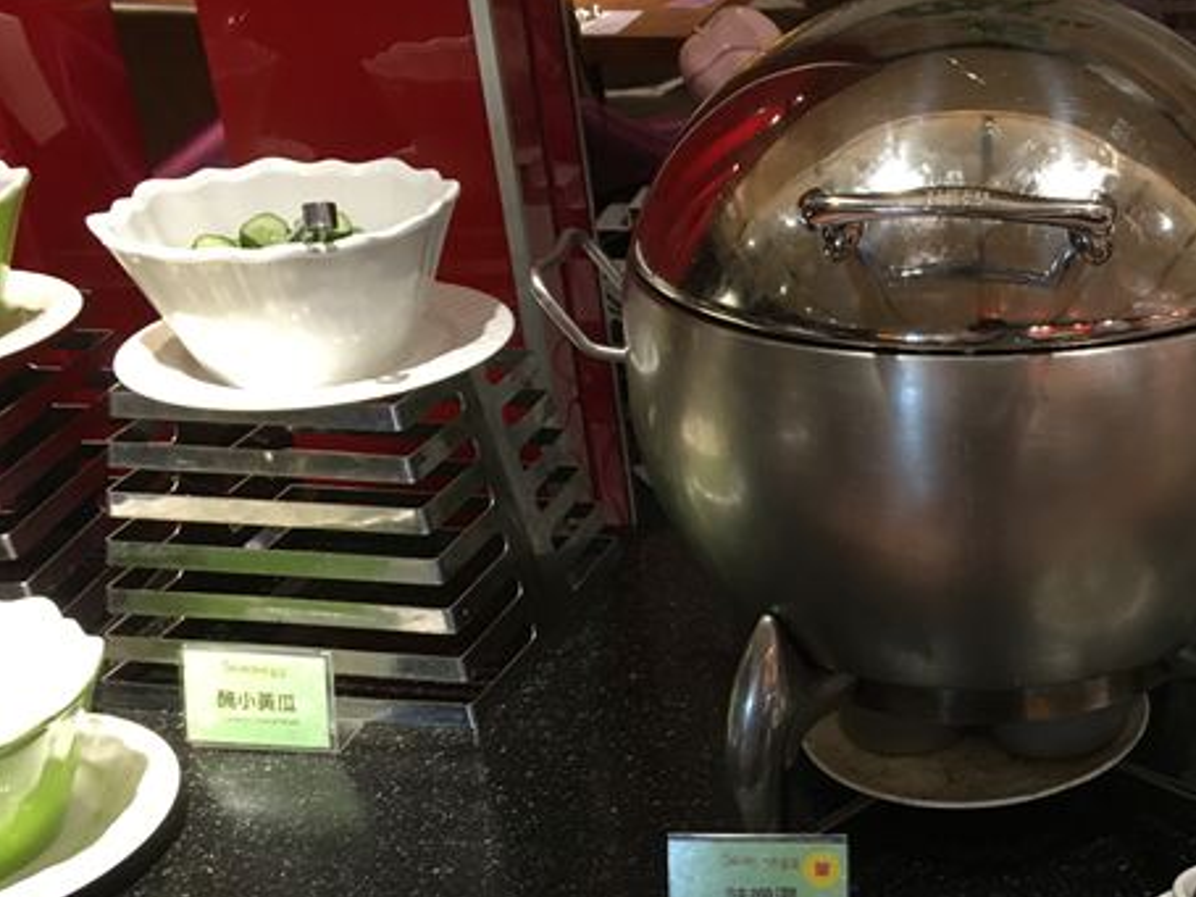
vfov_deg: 28.3
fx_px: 1762
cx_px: 1049
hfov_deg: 35.5
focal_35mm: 51
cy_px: 634
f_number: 2.2
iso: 50
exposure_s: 1/15
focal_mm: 4.15
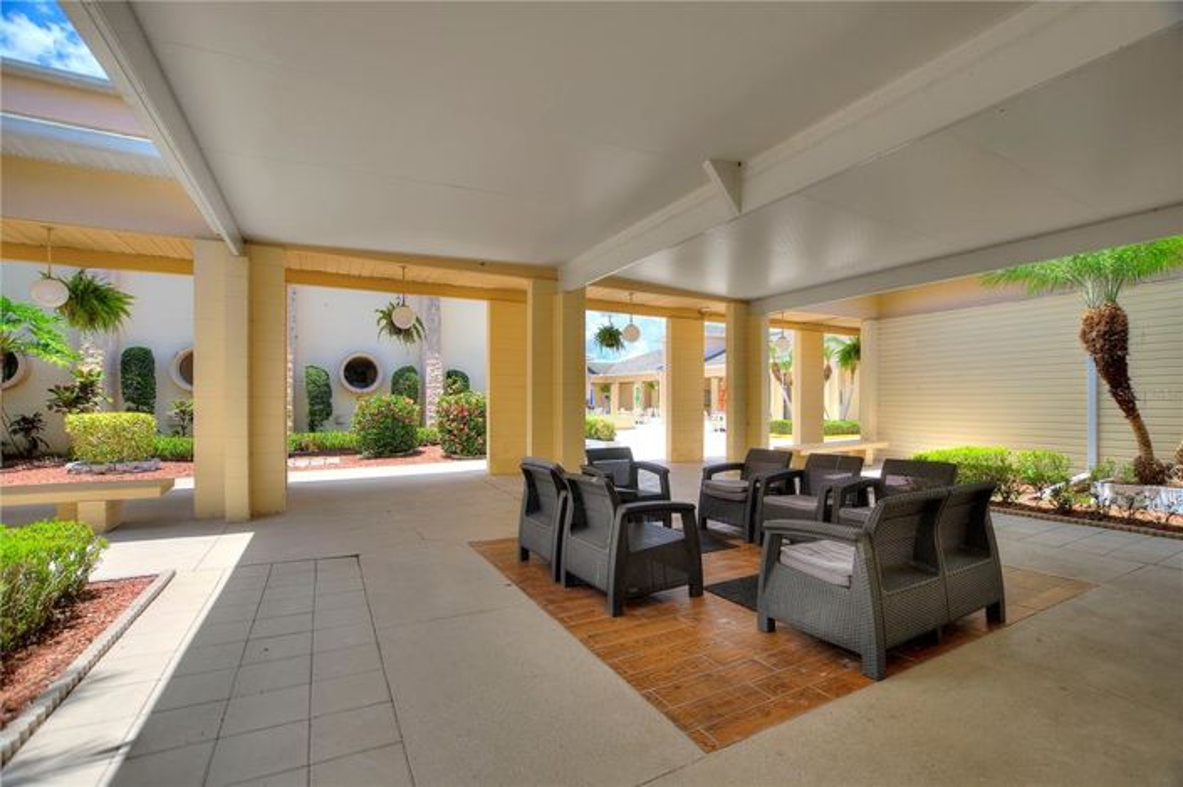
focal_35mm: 15
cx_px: 592
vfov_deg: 77.2
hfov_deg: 100.4
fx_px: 493
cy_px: 394
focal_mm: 10
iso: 100
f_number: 4.5
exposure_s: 1/160
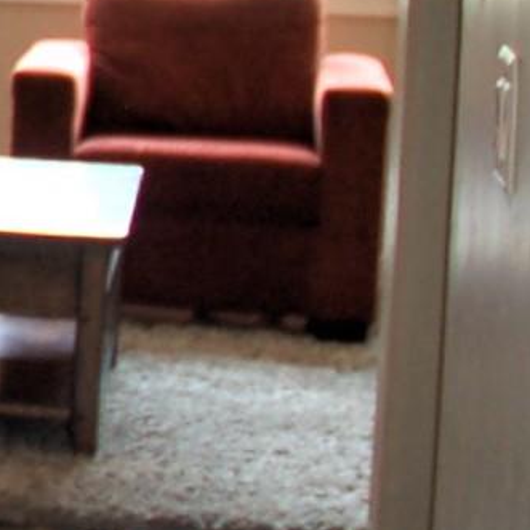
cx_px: -1403
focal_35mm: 198
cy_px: -103
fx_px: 3430
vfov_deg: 8.7
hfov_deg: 7.2
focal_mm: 18
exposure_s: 1/60
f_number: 3.5
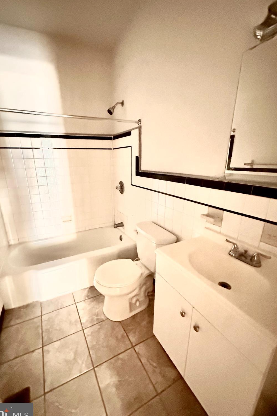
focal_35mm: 15
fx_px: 173
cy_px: 211
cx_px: 124
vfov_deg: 100.4
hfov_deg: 77.1
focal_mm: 2.22
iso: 3200
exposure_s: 1/15
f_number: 2.2
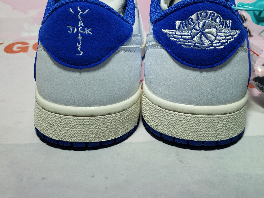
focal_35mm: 36
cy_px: 70
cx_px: 140
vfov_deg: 39.3
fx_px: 275
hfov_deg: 51.3
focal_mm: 4.3
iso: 50
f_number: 1.5
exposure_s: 1/569
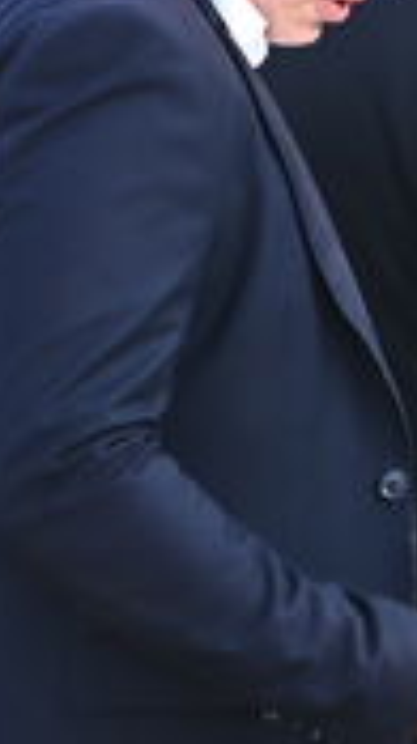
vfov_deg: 10.4
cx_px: 502
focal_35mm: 201
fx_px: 3965
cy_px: -361
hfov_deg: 6.0
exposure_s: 1/200
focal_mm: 24
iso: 320
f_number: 6.3
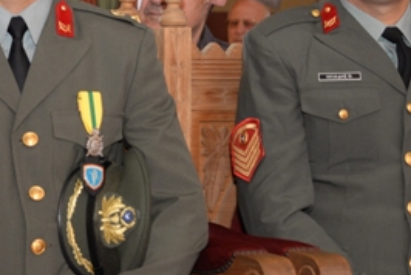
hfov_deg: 15.6
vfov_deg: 10.6
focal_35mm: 130
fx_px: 1486
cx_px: 37
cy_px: 90
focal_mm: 36
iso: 640
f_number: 4.5
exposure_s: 1/80
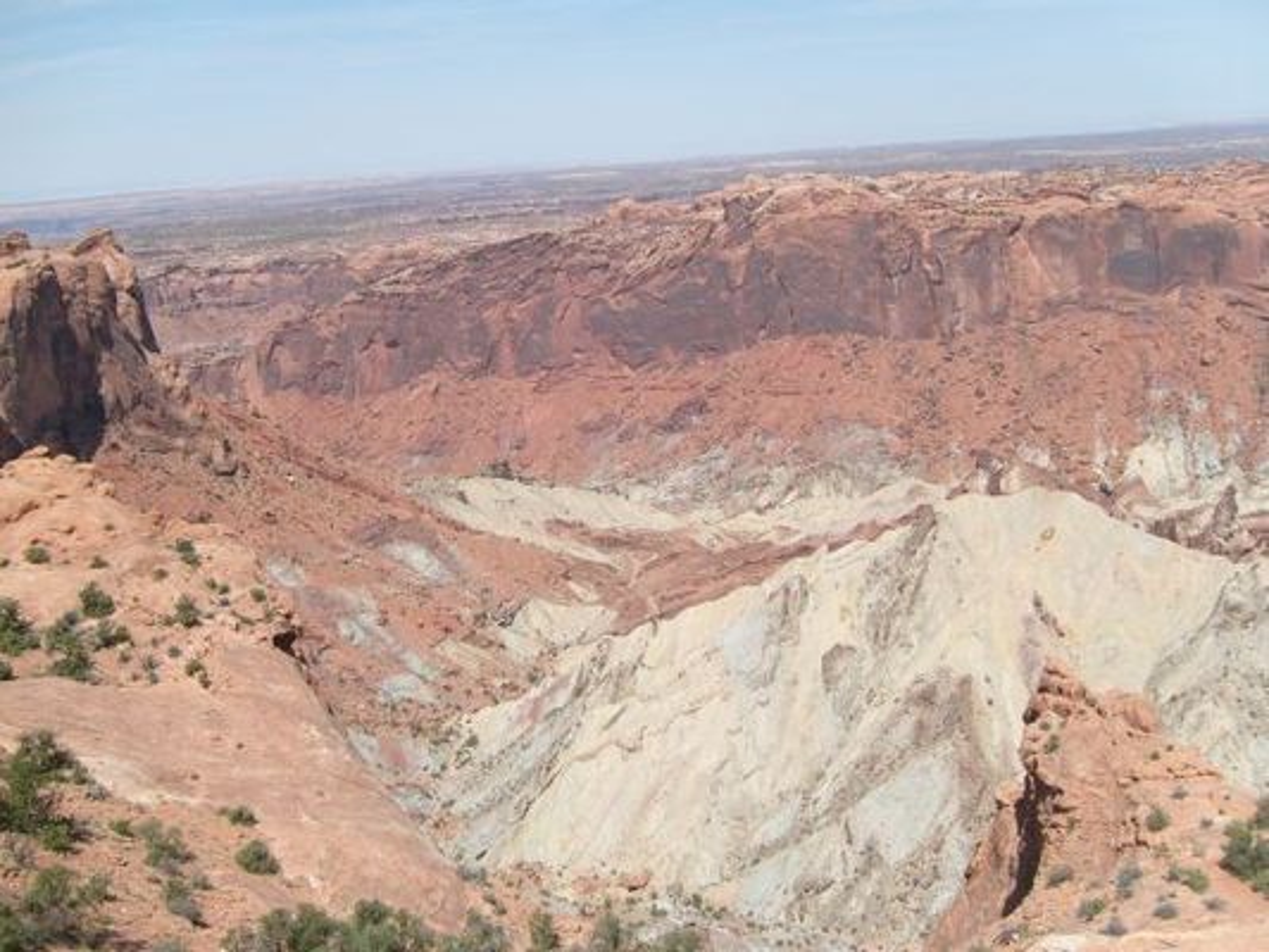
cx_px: 634
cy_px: 476
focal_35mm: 35
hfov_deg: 52.6
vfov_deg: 40.7
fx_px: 1283
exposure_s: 1/350
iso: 80
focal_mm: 5.8
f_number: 7.1
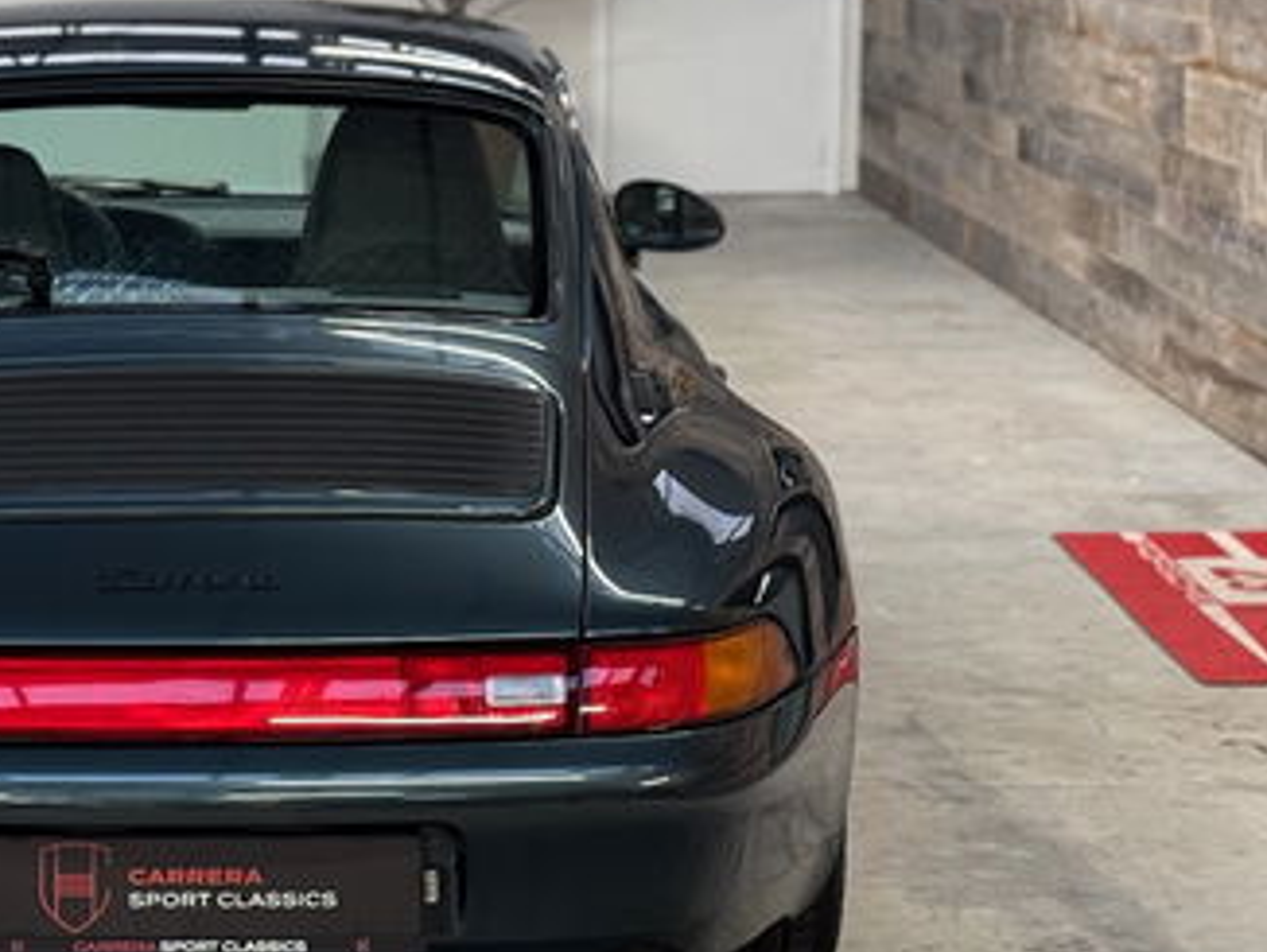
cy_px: 377
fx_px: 4139
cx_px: 218
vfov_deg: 13.1
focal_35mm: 113
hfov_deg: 17.2
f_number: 1.78
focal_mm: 6.76
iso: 200
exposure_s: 1/50
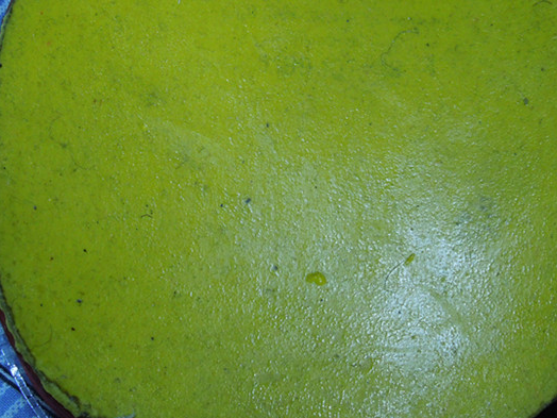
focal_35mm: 58
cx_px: 301
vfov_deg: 25.1
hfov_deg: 33.2
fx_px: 933
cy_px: 132
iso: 400
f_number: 3.8
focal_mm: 7
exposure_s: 1/40
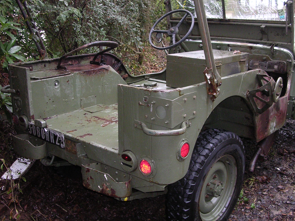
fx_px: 358
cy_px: 111
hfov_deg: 44.8
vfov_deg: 34.4
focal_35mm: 42
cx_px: 155
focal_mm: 5.8
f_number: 2.8
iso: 273
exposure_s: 1/60.1
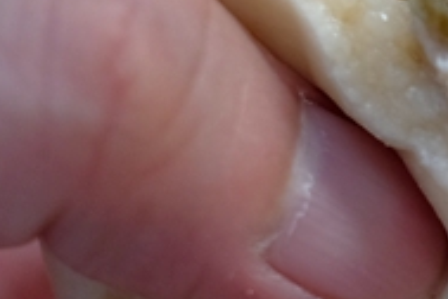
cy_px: 294
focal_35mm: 167
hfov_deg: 11.0
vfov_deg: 8.2
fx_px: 2078
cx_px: 955
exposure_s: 1/450
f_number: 2.8
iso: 200
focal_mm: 23
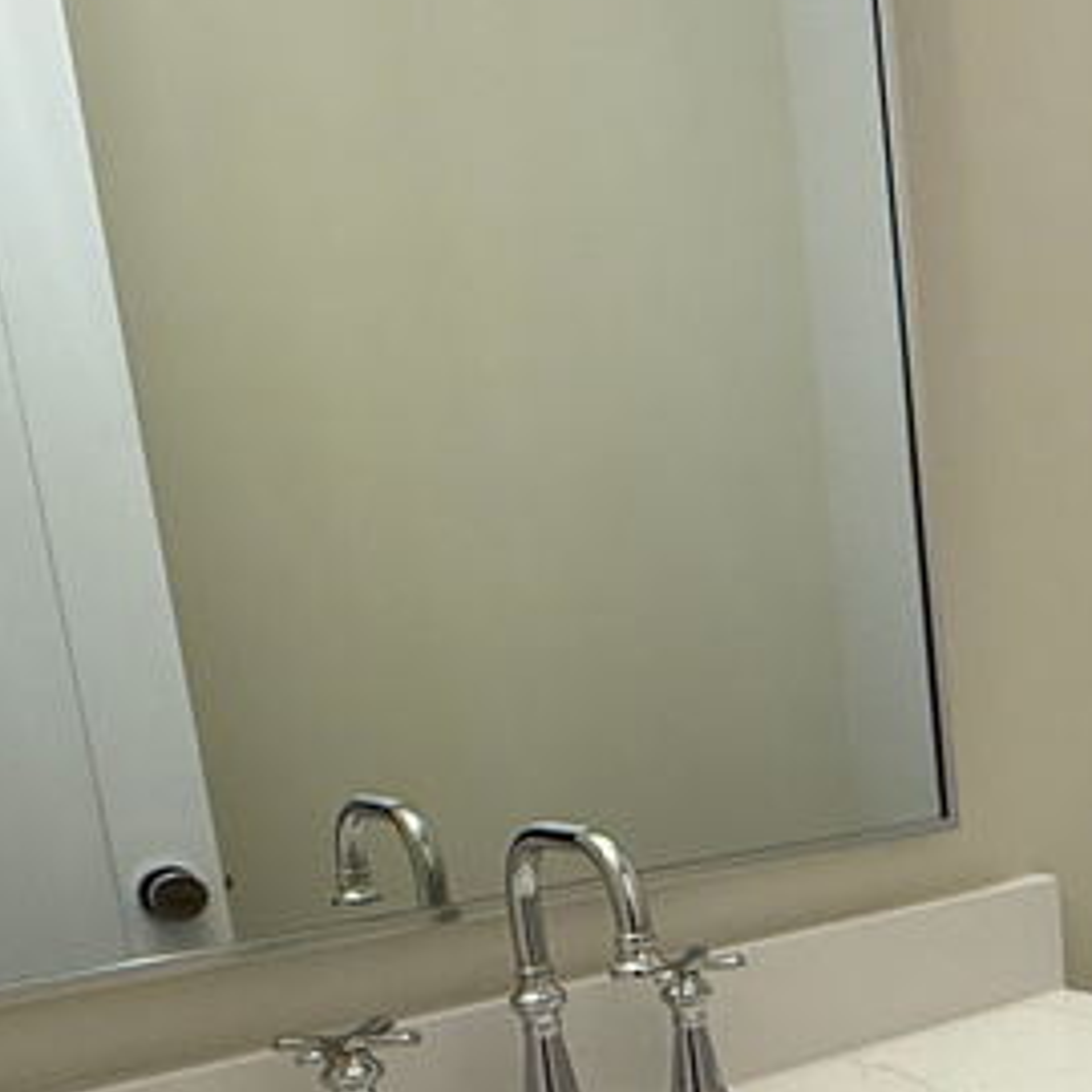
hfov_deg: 30.1
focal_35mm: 47
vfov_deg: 34.7
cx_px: 1347
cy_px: 906
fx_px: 1677
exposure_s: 1/120
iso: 200
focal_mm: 2.22
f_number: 2.2
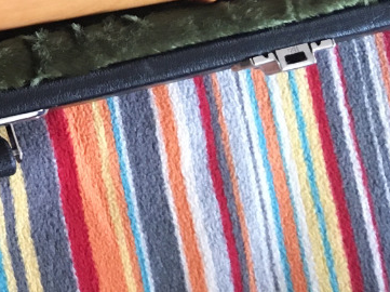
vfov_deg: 13.2
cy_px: -185
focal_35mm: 104
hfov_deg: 16.5
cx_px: -263
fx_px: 1171
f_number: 2.2
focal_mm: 4.2
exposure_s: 1/33
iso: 200
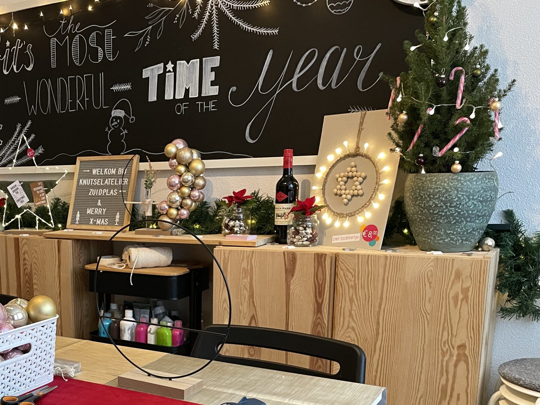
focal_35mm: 42
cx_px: 105
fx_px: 655
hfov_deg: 42.7
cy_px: 325
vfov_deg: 33.3
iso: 400
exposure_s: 1/60
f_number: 1.6
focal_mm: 4.2
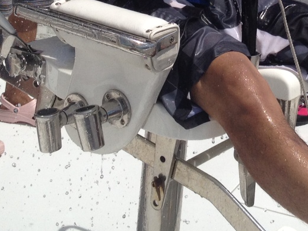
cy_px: -96
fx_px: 979
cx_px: 256
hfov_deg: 17.7
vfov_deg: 12.9
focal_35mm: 110
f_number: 2.4
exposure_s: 1/3953
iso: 64
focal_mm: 4.28
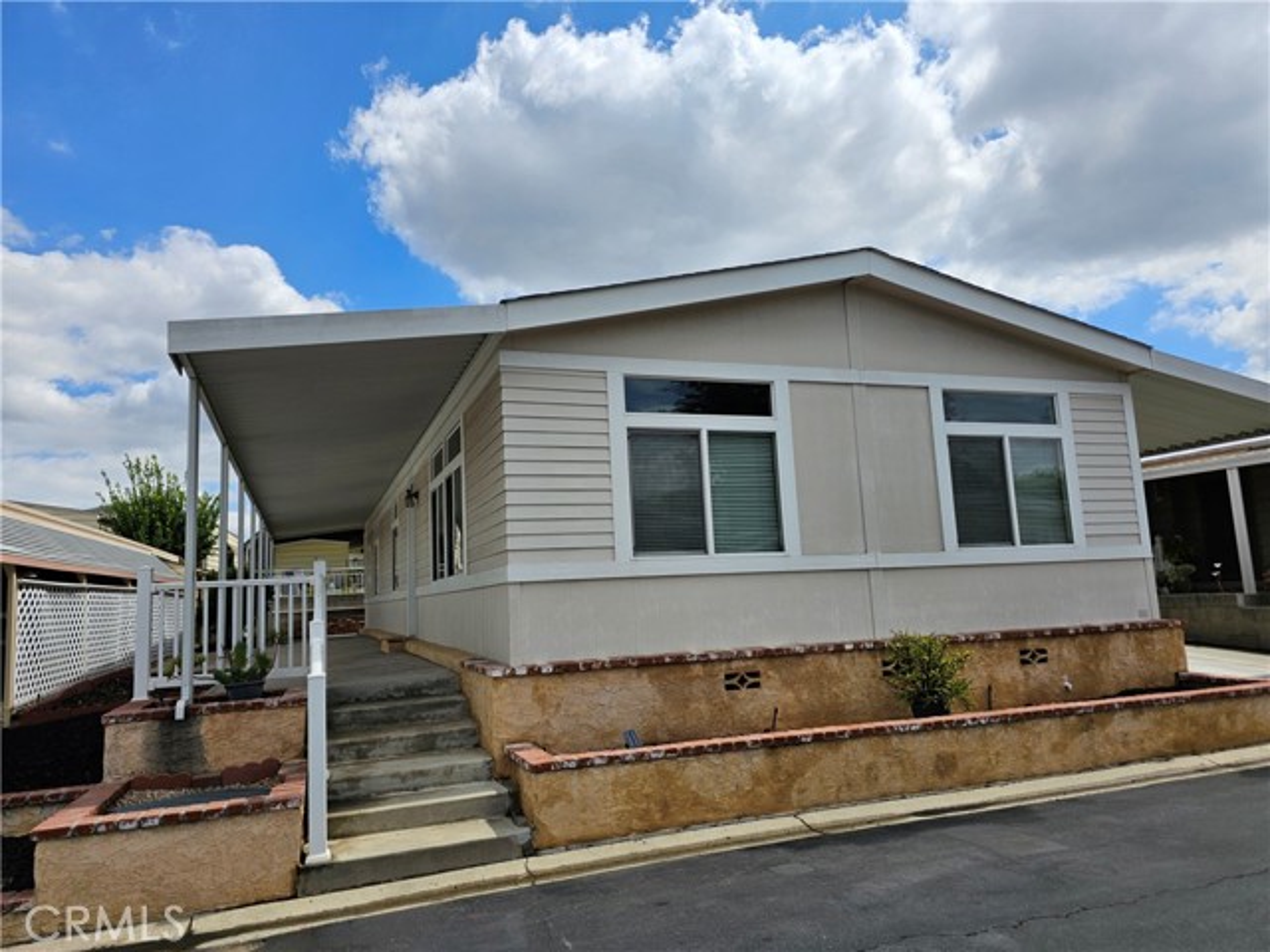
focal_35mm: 23
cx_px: 635
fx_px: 844
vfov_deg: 58.9
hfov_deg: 73.9
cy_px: 476
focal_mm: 6.3
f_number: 1.7
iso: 10
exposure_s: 1/1205
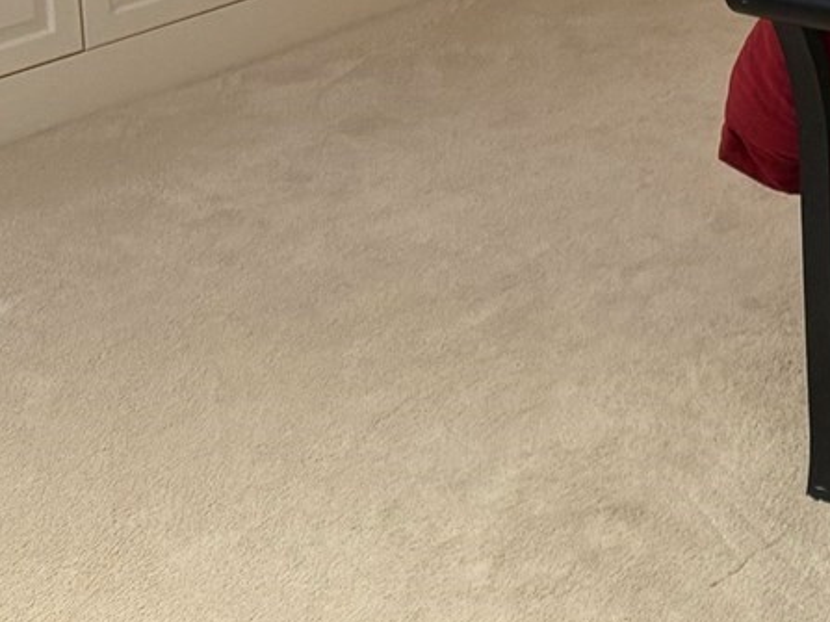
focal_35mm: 110
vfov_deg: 11.9
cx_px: 1381
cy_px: -642
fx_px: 2637
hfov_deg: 15.8
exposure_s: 1/60
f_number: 1.78
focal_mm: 6.76
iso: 250
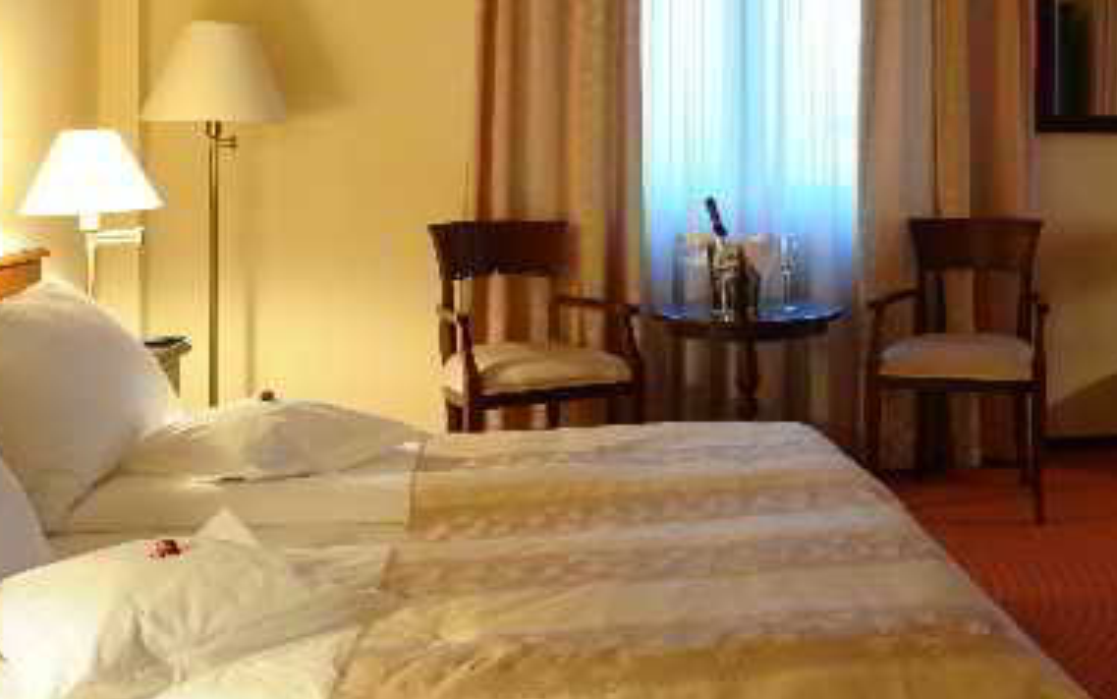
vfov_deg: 29.2
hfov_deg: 45.0
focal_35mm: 43
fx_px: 1309
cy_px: 145
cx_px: 805
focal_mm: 20
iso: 200
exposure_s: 1.5
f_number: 8
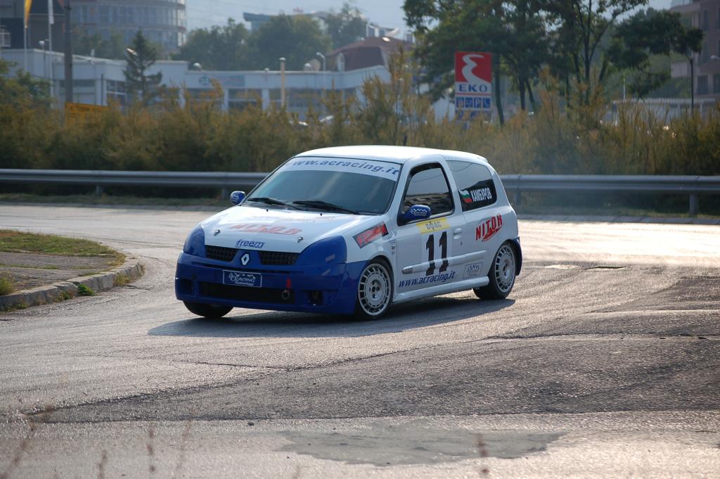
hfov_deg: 14.9
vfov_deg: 9.9
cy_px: 240
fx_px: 2758
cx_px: 360
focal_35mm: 138
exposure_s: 1/1250
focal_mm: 92
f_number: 5
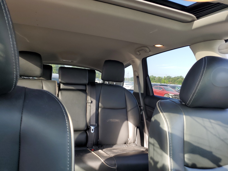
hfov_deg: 67.3
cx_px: 114
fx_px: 171
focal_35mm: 26
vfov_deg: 53.1
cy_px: 86
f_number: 1.5
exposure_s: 1/182
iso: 50
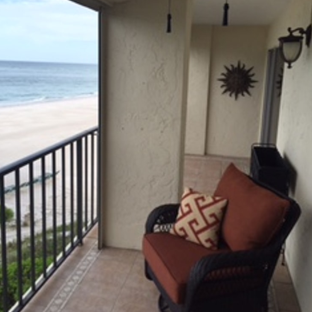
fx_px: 357
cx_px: 158
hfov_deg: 47.2
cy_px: 133
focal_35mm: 35
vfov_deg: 47.1
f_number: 2.2
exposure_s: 1/824
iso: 32
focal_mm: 4.15
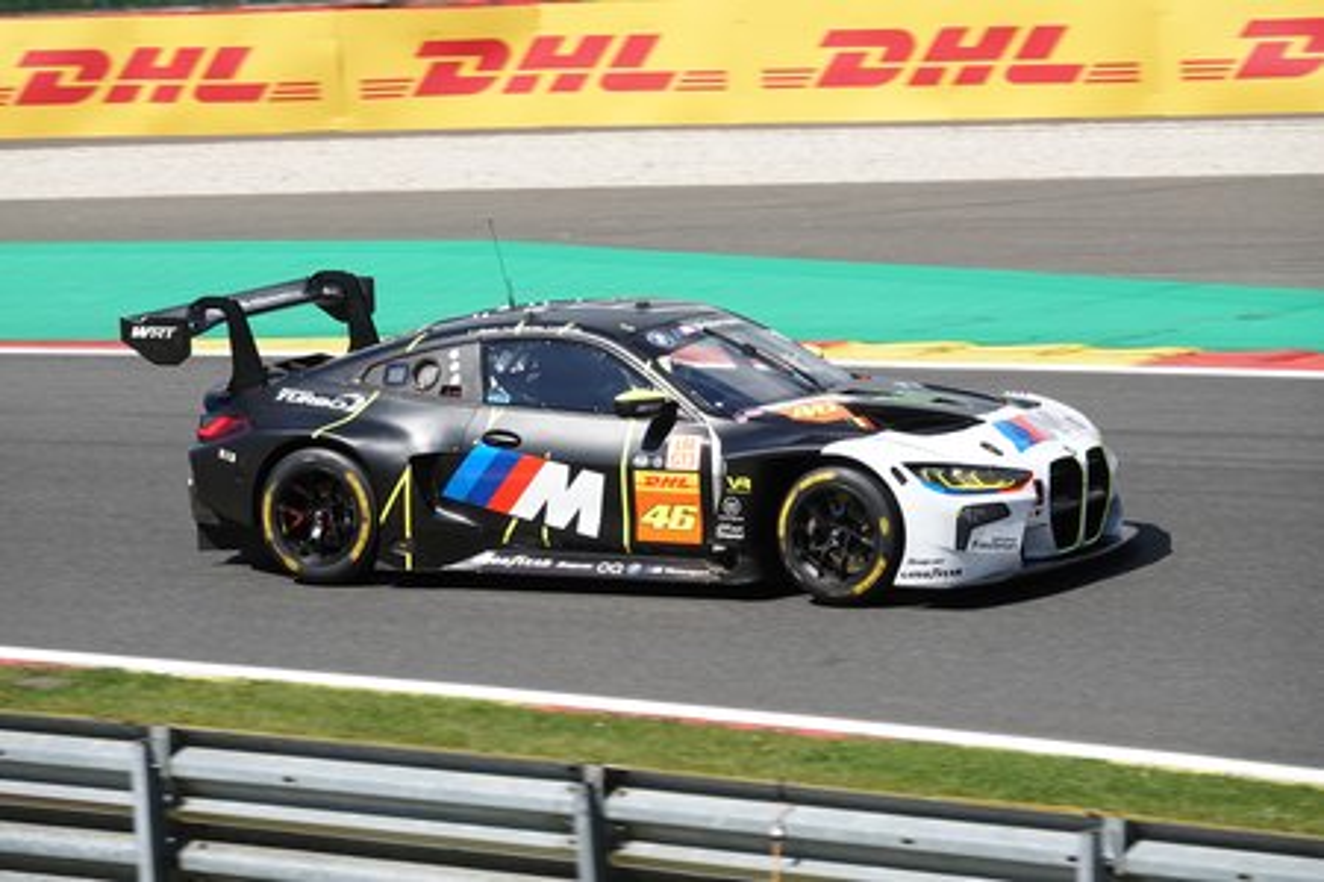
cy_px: 441
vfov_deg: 7.2
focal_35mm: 192
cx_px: 662
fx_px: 7061
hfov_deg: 10.7
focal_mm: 70.27
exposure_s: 1/800
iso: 100
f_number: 4
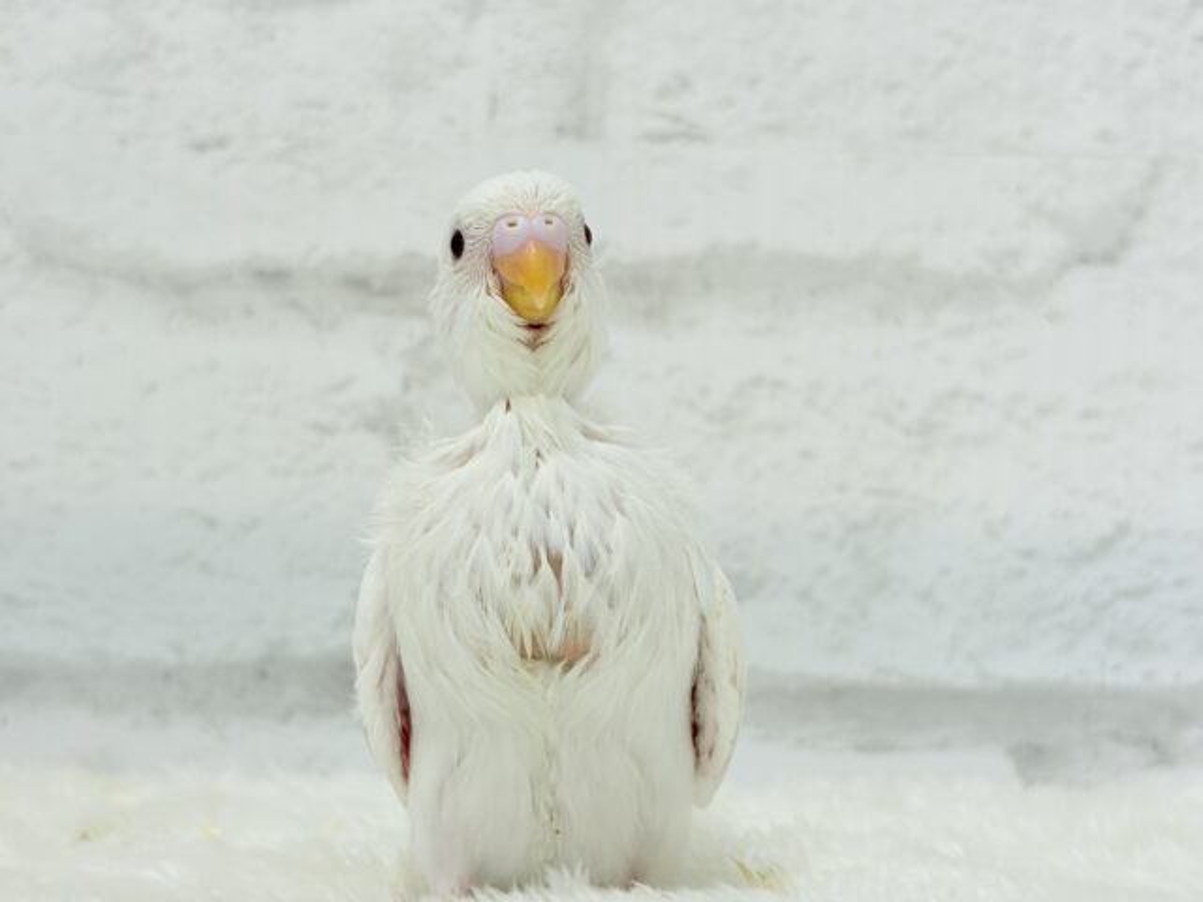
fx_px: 1807
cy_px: 451
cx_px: 602
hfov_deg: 36.8
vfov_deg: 28.0
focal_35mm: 52
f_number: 1.6
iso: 64
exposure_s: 1/100
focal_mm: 5.96
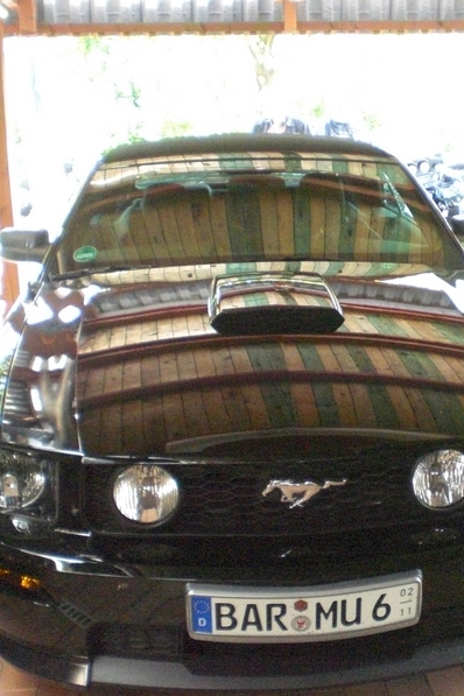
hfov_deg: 25.3
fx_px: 1025
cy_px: 349
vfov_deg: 37.5
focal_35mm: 53
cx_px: 332
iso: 800
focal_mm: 6.3
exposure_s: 1/100
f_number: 3.1
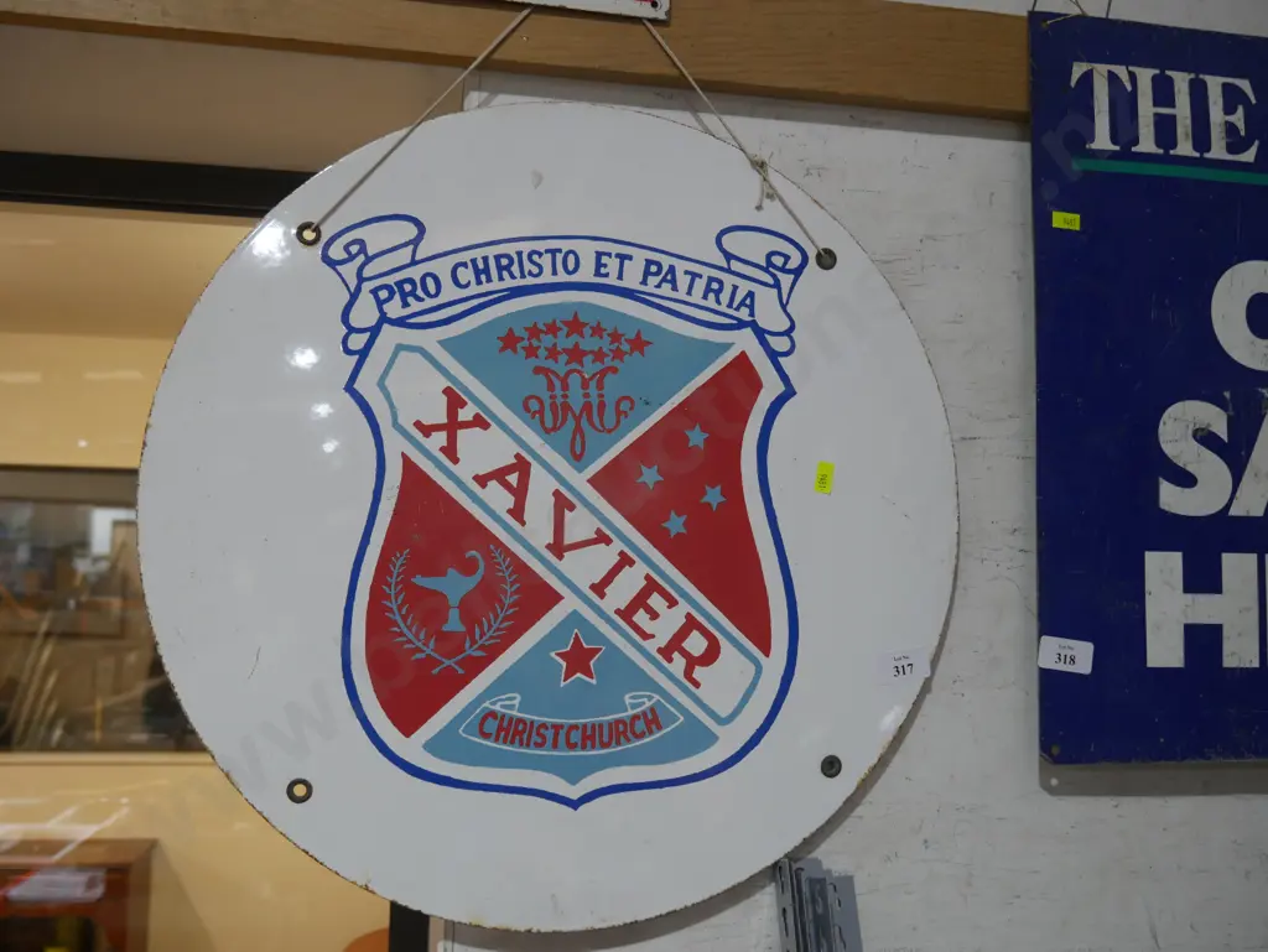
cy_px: 476
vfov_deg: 44.2
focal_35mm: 32
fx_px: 1173
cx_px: 634
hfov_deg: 56.8
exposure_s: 1/60
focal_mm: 16
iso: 500
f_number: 3.6
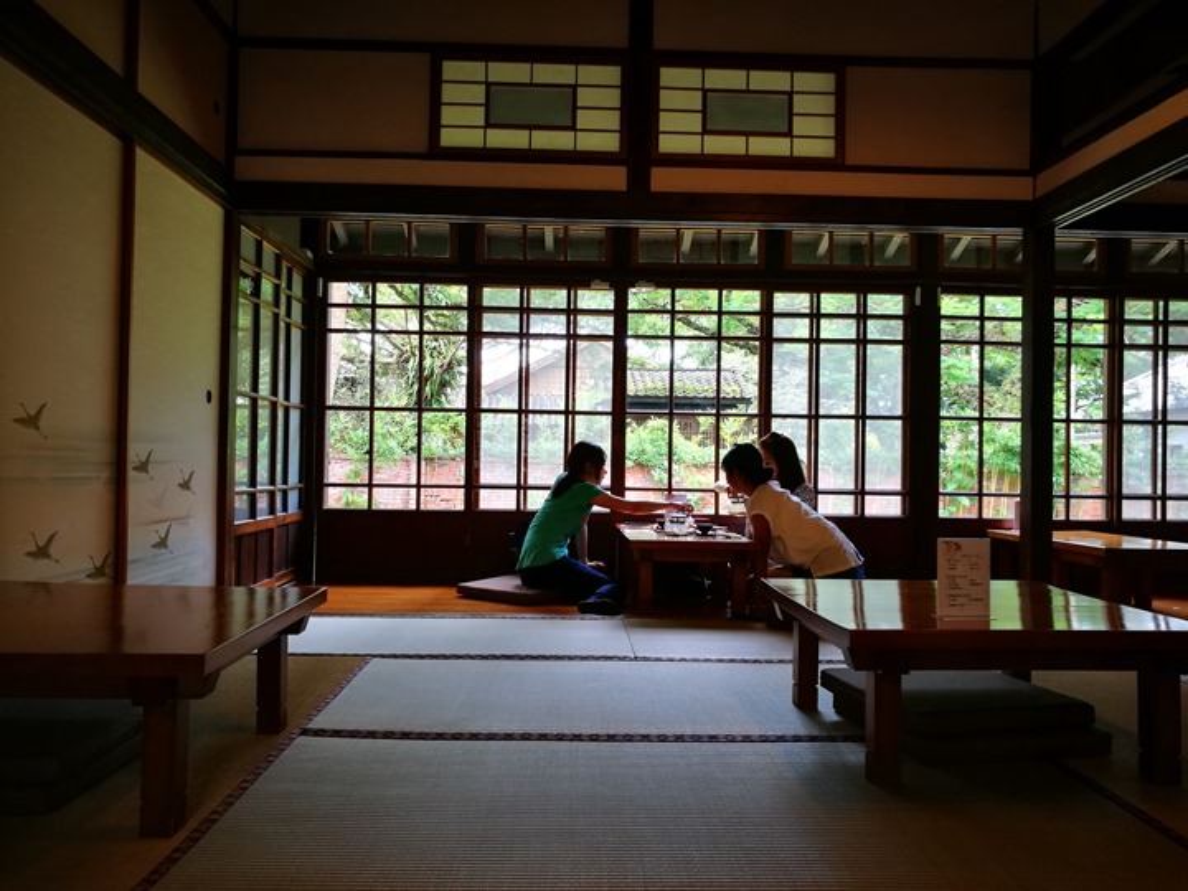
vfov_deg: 51.4
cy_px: 446
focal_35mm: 27
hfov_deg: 65.3
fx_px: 927
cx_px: 594
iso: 160
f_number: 2.2
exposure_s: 1/60
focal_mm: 4.5
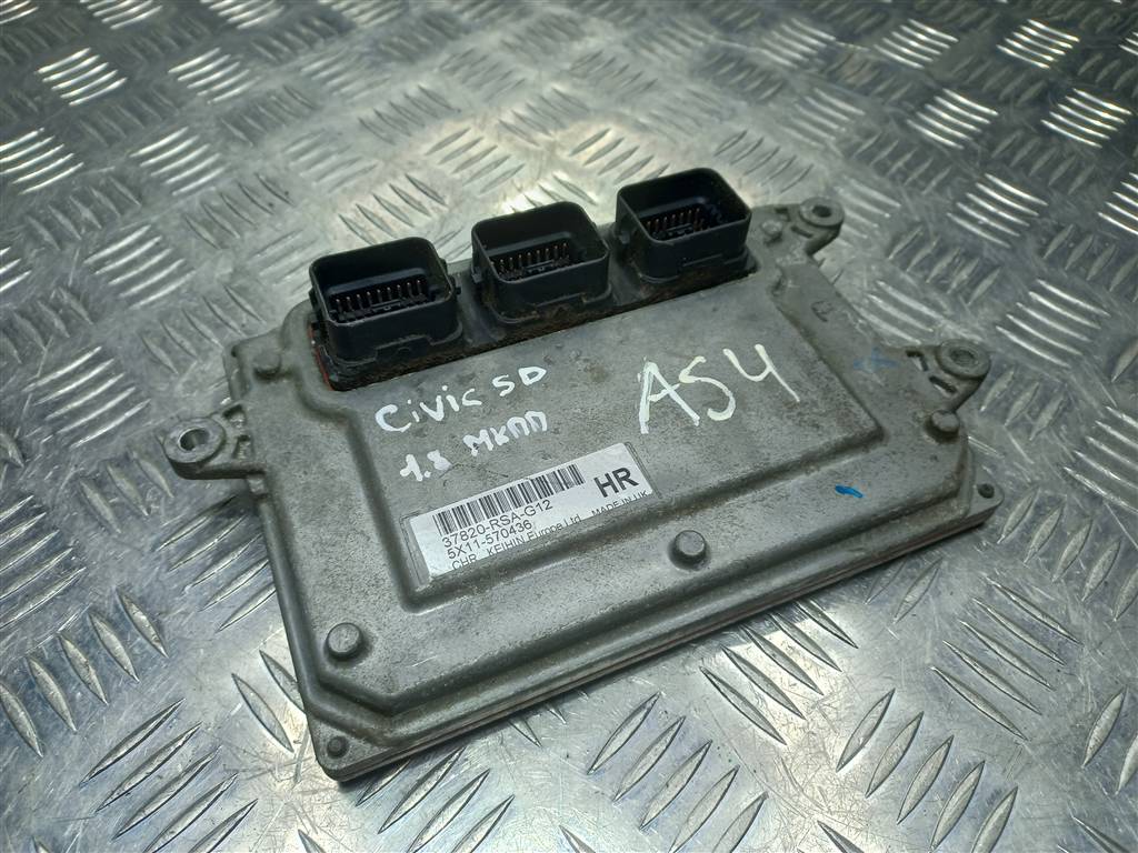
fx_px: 822
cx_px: 569
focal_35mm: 25
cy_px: 426
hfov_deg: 69.4
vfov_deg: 54.9
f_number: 1.8
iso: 32
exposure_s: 1/100
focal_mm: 4.6
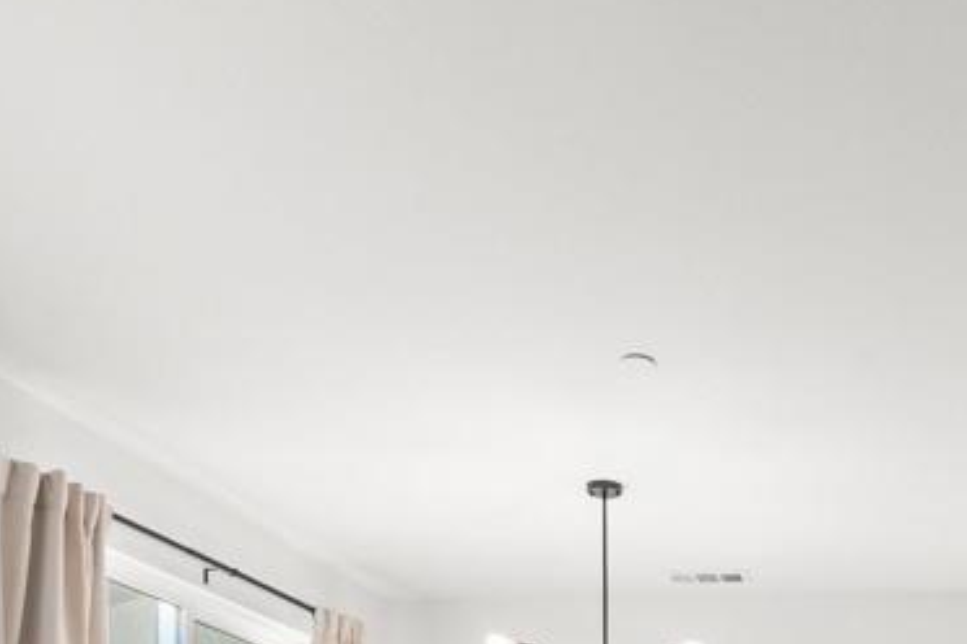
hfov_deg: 40.8
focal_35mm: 44
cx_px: 886
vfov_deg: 25.8
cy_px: 850
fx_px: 1182
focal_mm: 16
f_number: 11
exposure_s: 1/15
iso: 400
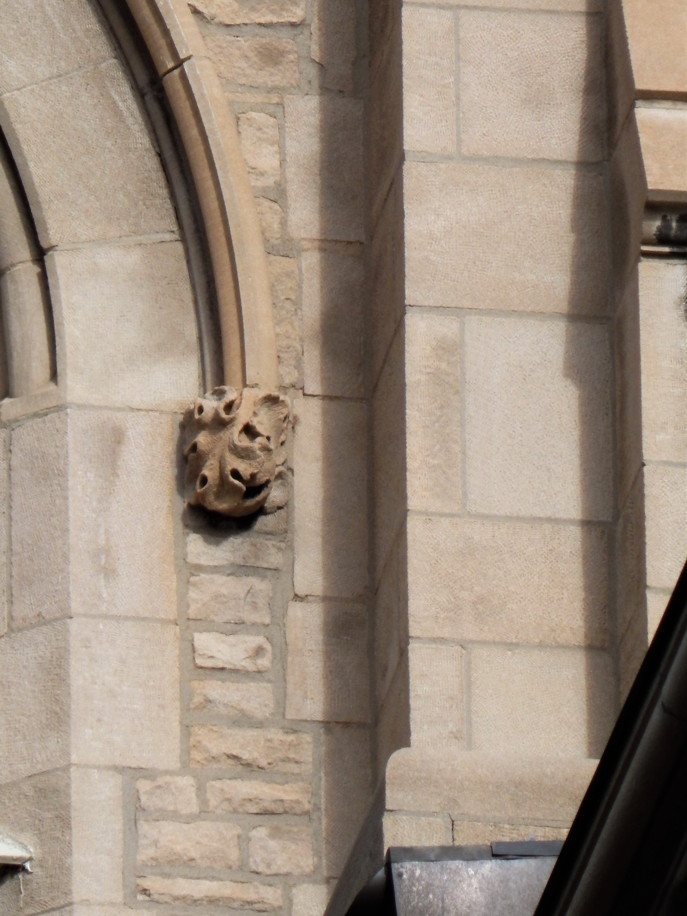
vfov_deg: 1.9
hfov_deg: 1.4
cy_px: 358
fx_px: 27997
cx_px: 215
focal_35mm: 1058
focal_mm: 136
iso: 125
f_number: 5.9
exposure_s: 1/800
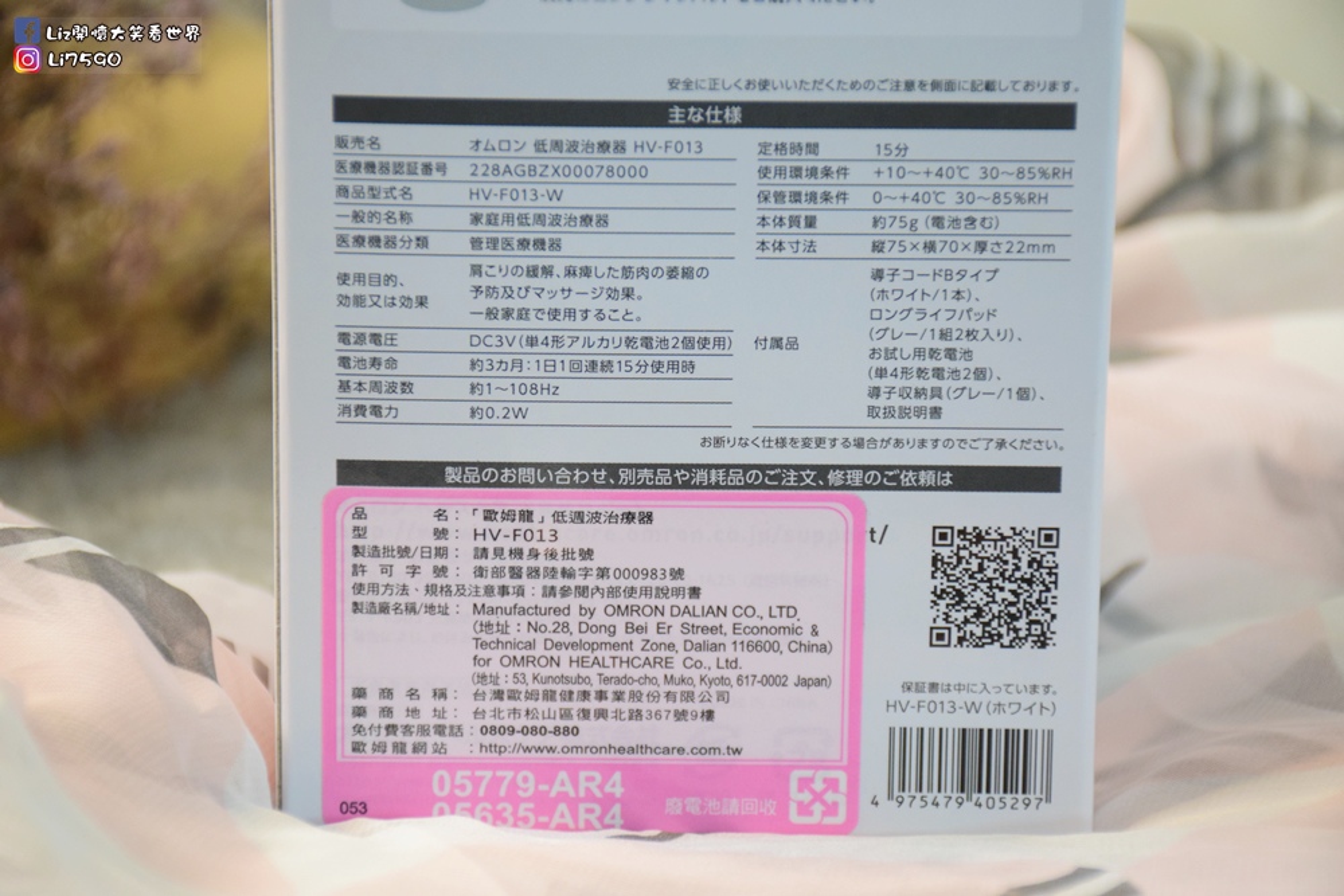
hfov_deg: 15.2
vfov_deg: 10.2
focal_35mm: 135
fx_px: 5040
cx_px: 672
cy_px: 448
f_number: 5.3
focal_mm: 90
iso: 1600
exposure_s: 1/100
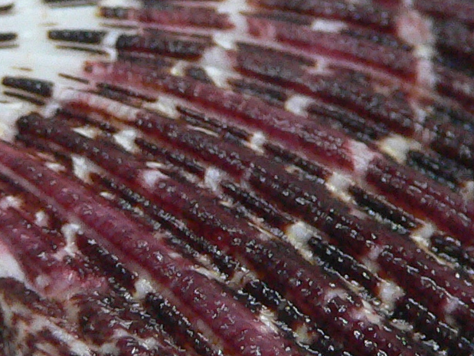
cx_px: 229
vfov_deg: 12.9
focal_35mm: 114
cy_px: 270
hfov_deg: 17.3
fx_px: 1561
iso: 200
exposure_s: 1/30
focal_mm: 4.6
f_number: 2.8
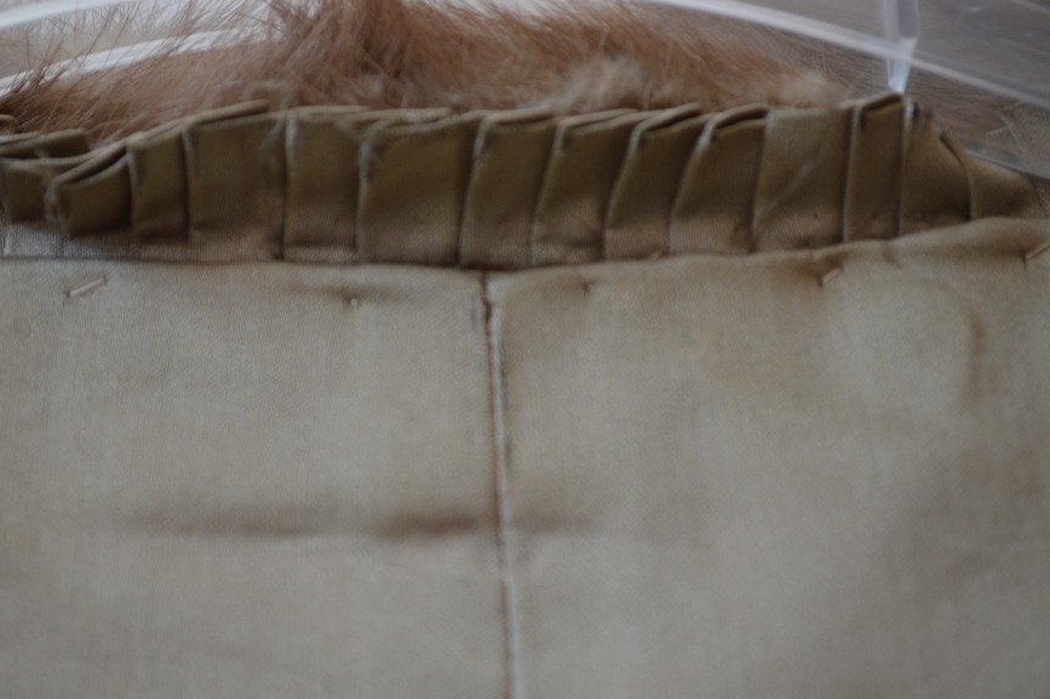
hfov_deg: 24.5
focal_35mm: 83
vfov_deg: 16.4
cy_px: 386
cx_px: 471
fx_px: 2419
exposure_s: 1/125
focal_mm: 48
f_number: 5.3
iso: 400
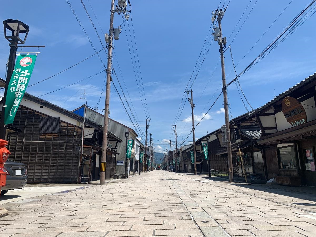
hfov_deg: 67.3
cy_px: 118
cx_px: 158
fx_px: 237
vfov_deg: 53.1
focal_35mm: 26
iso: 25
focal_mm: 4.25
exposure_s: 1/3185
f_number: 1.8
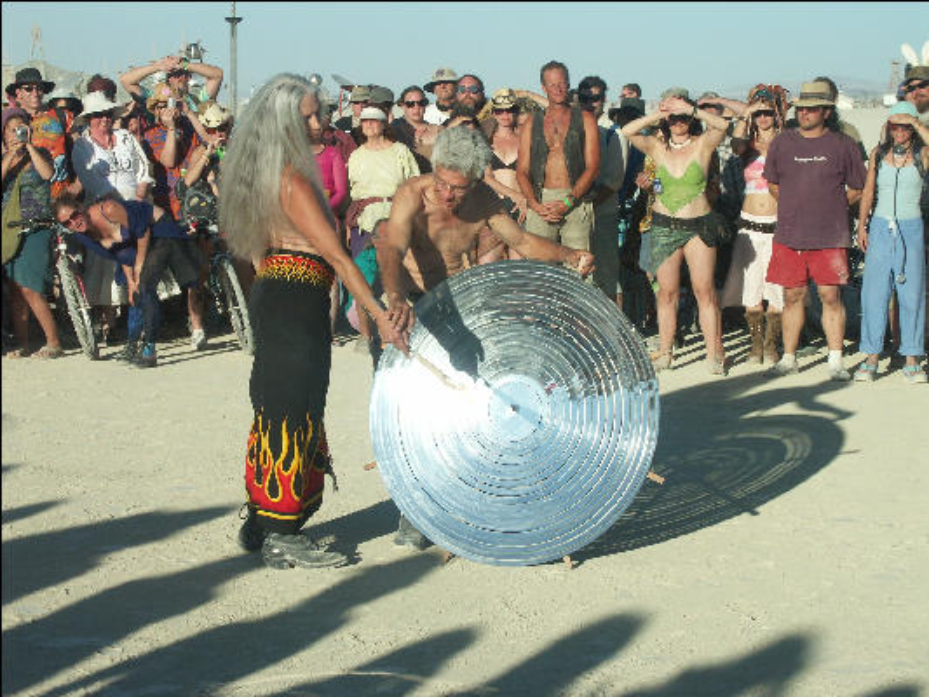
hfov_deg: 22.0
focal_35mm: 89
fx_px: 2389
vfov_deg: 16.6
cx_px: 464
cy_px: 348
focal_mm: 22.02
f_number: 9
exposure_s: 1/400
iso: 100
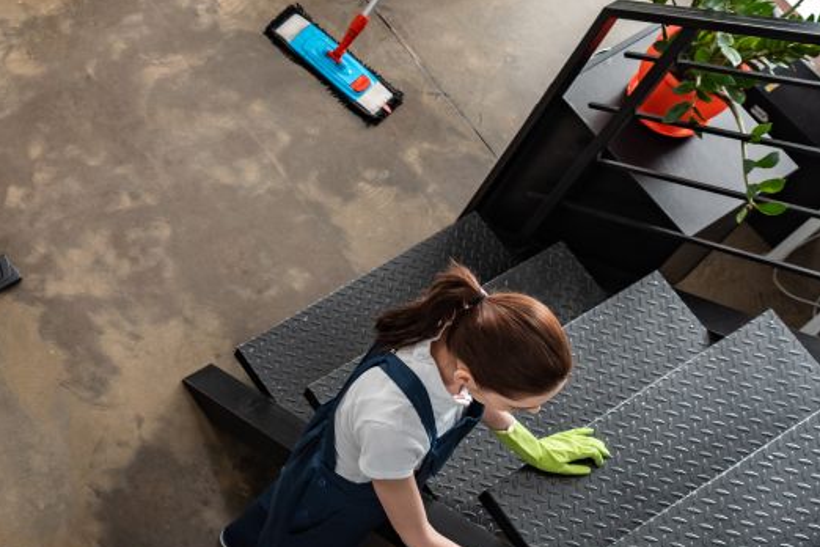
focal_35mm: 69
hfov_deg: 27.8
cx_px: 31
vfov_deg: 19.7
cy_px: 242
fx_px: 1572
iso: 160
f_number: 3.5
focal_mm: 30
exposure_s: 1/200
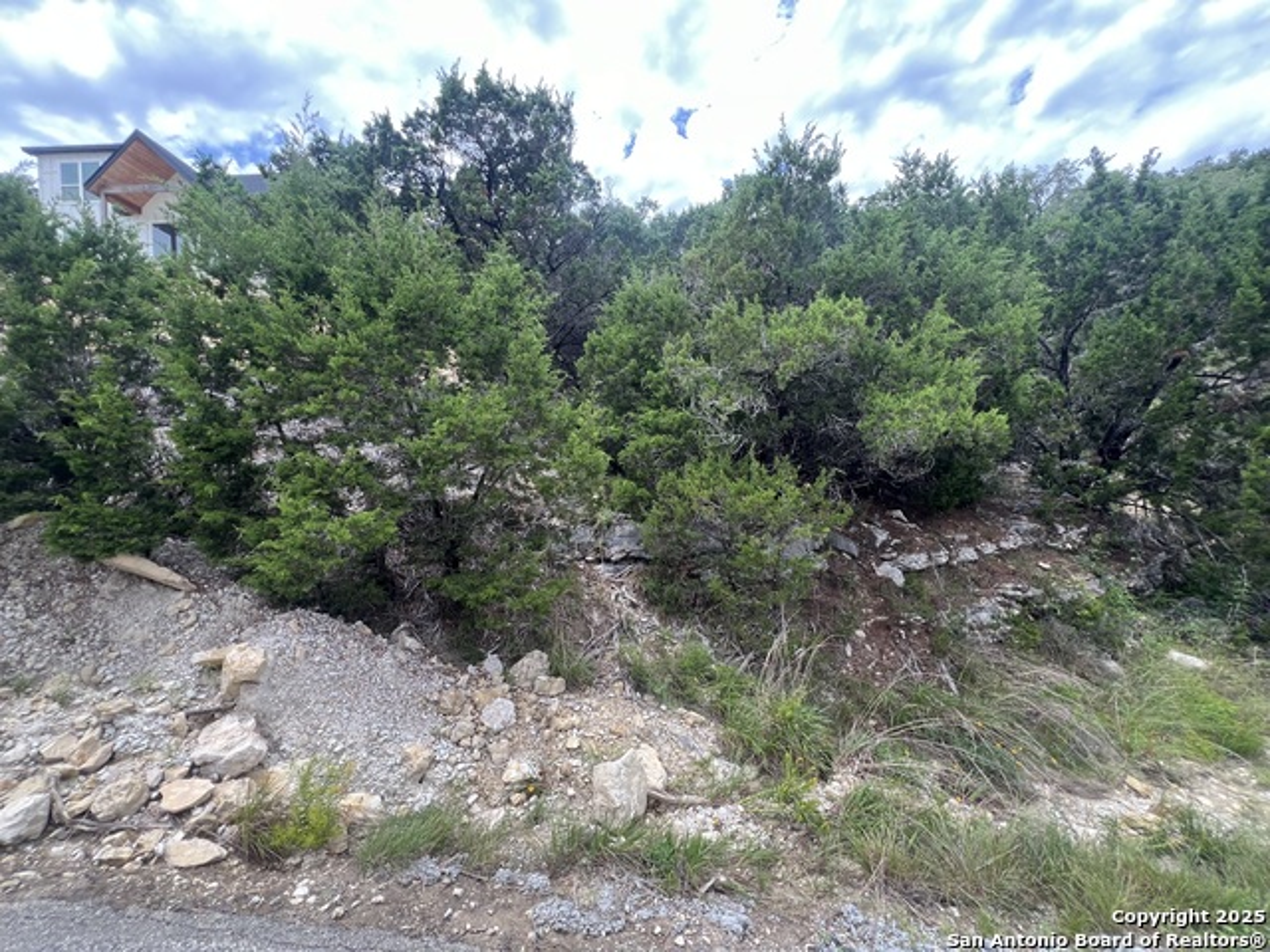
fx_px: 477
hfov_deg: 106.2
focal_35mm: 13
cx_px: 635
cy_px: 476
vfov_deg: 89.9
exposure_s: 1/288
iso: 32
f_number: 1.8
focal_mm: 1.57
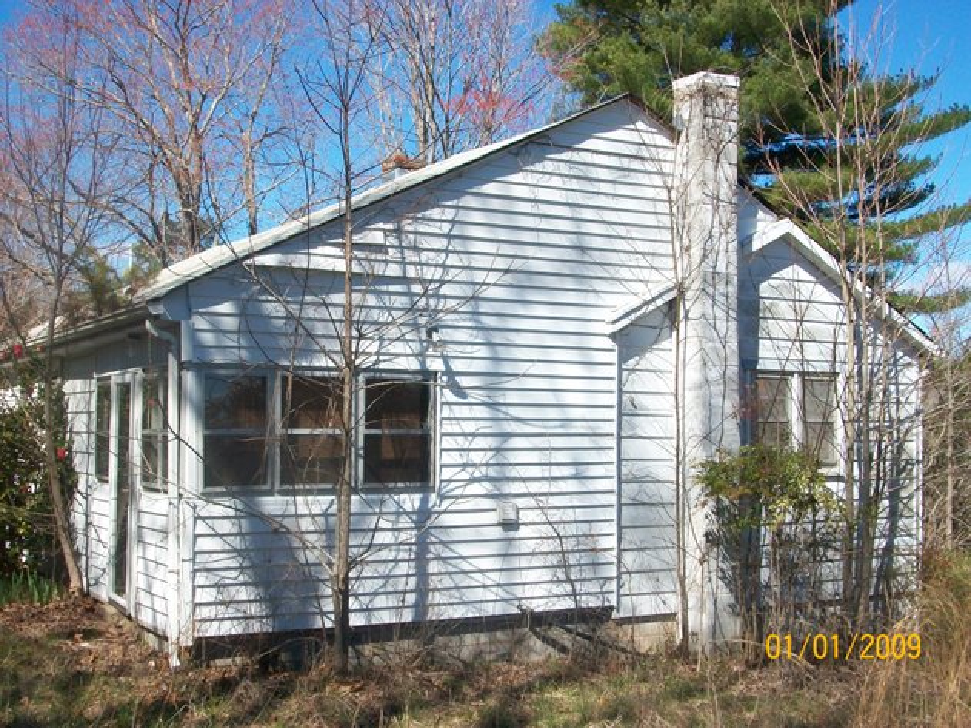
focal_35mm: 42
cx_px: 486
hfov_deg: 44.8
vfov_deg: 34.3
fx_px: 1178
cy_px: 364
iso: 80
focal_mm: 7.1
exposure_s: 1/250
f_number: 6.3
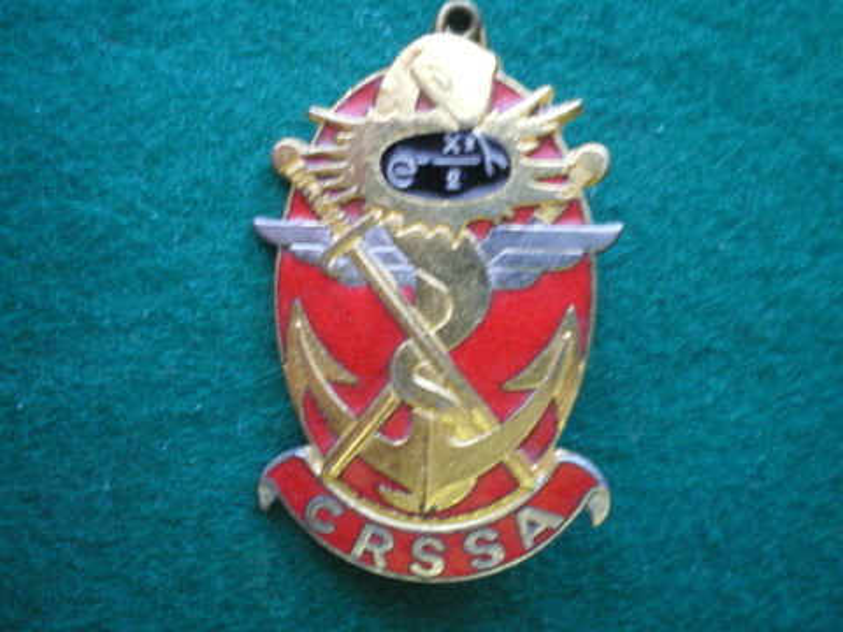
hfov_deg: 49.0
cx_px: 422
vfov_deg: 37.7
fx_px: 925
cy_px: 316
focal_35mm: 38
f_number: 3.1
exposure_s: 1/10
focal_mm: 6.3
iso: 400
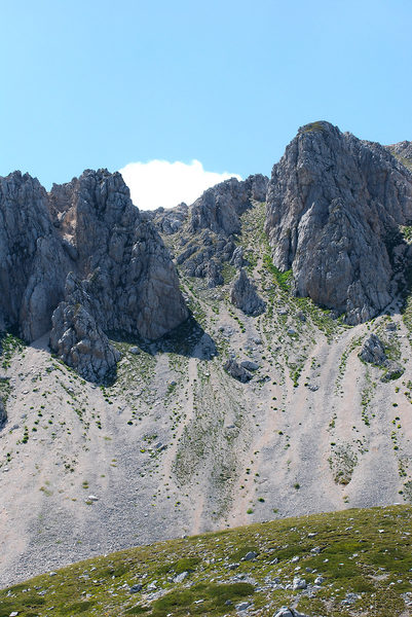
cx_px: 206
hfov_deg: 12.7
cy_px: 308
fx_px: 1851
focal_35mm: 108
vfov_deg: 18.9
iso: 200
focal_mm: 72
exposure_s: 1/640
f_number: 6.3
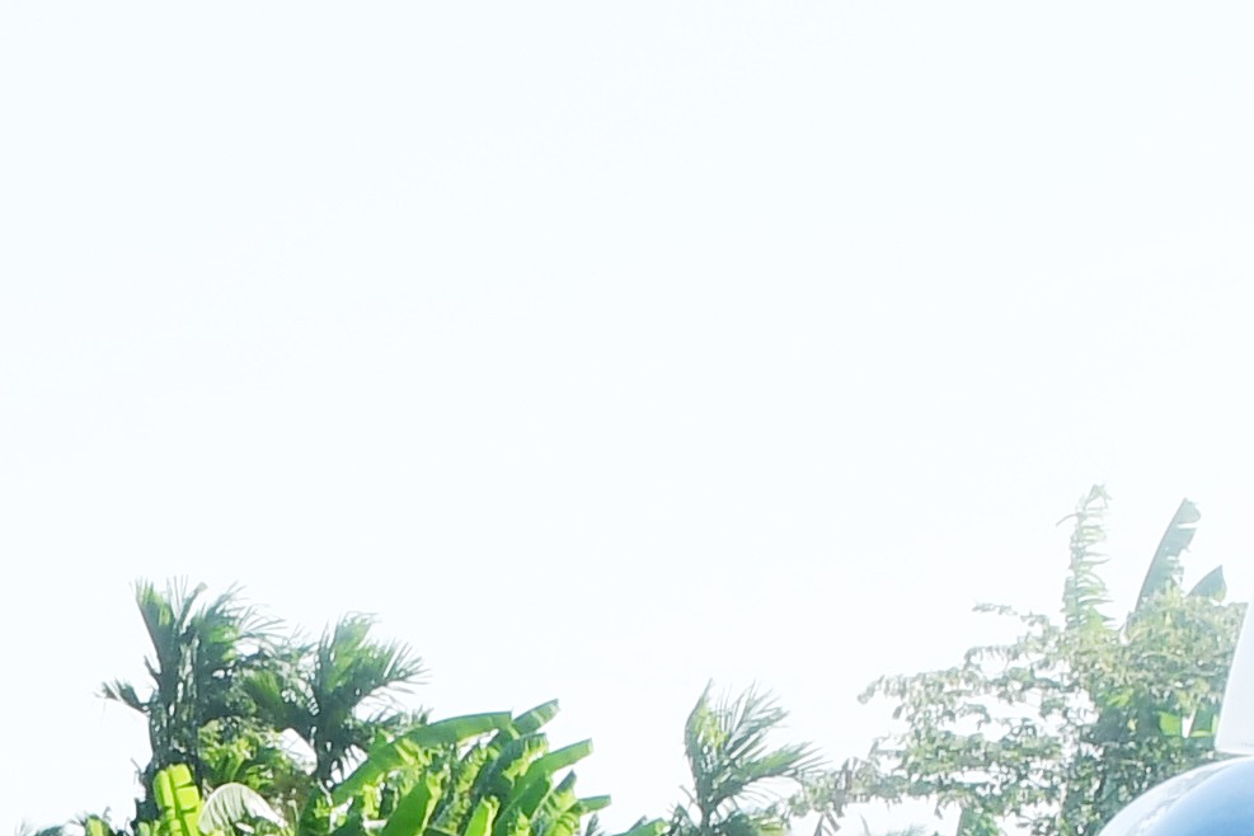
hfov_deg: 9.3
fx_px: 7663
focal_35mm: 220
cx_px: 81
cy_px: 1702
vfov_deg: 6.1
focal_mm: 26
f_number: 14
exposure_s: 1/200
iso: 250
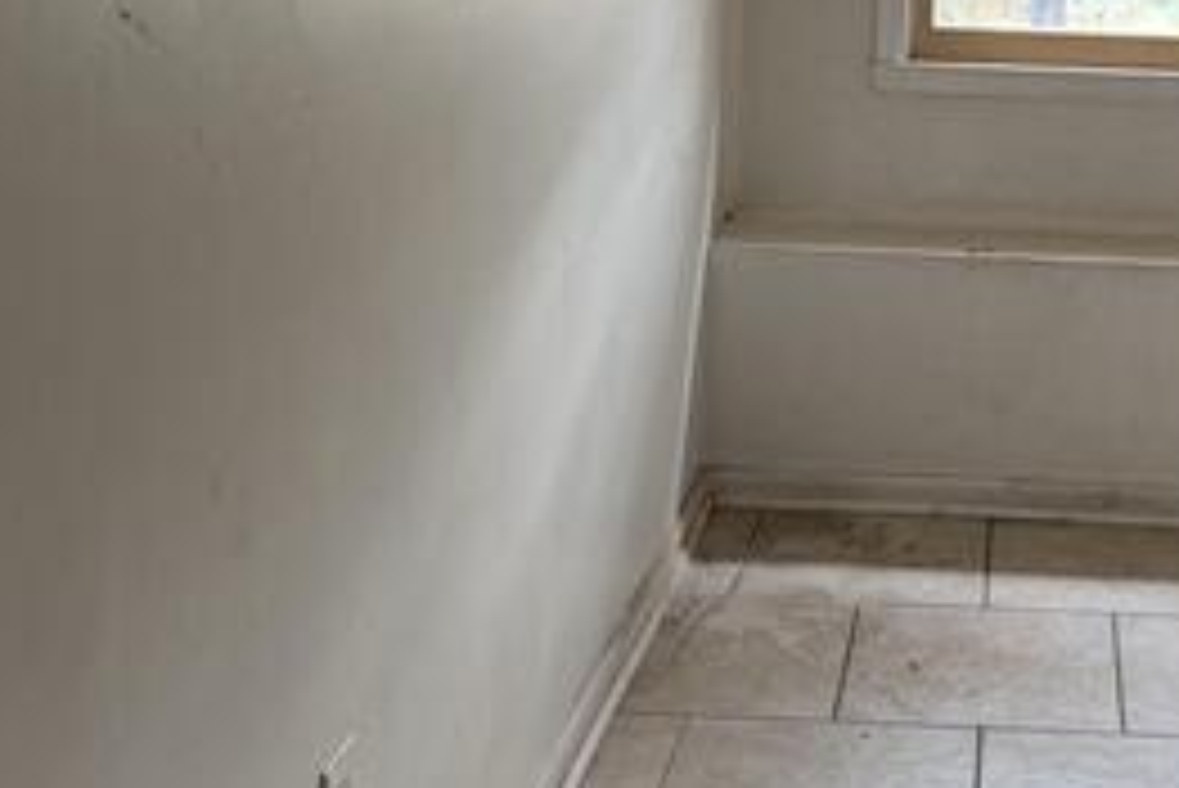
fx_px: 1999
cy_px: 90
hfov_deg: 31.5
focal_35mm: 61
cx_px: 1030
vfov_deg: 21.8
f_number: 1.78
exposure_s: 1/60
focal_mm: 6.76
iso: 125
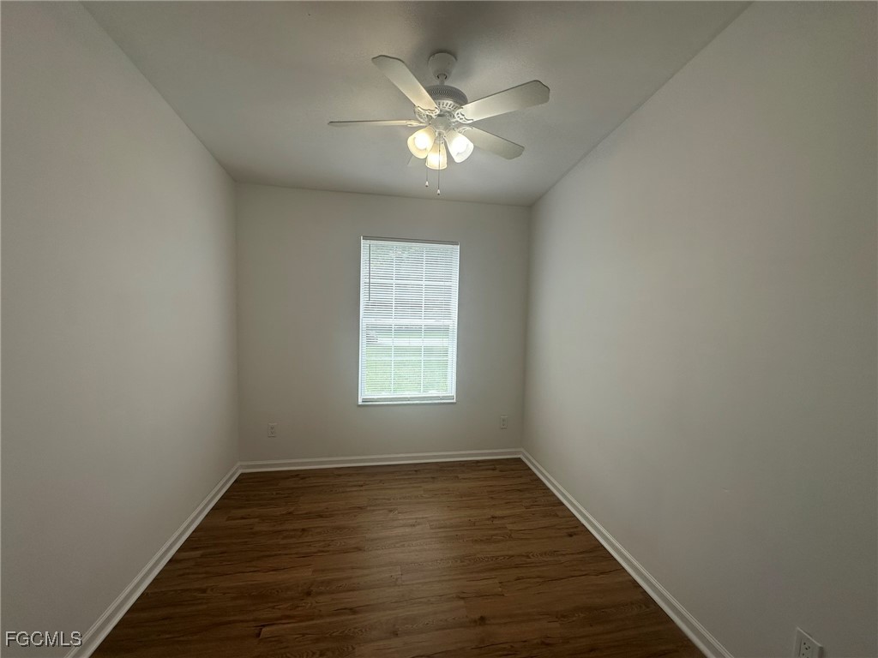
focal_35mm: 14
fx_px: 355
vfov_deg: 85.7
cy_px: 329
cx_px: 439
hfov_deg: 102.1
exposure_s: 1/128
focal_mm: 2.22
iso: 40
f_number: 2.2
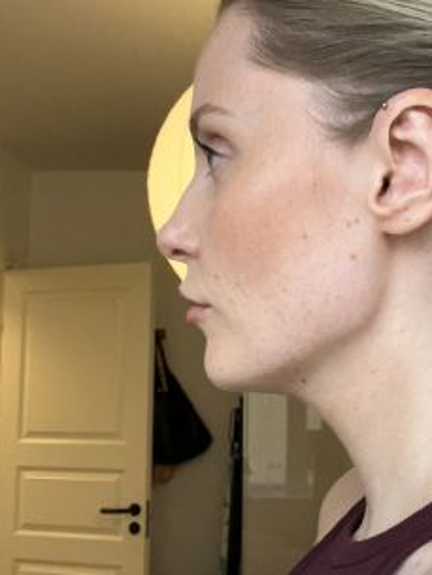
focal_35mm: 59
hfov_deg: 24.6
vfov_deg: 32.6
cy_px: 324
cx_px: 309
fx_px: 981
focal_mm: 2.71
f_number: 2.2
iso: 125
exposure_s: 1/60
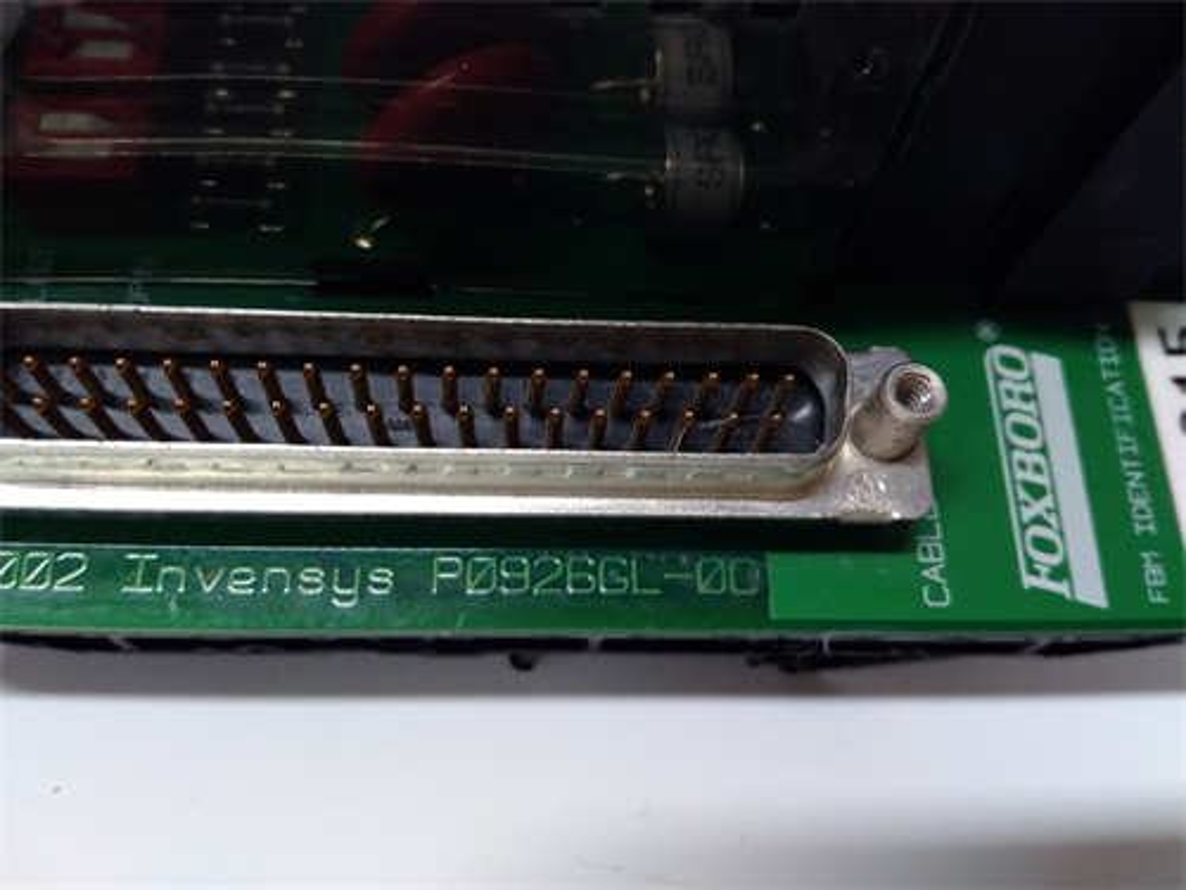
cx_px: 593
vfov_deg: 51.4
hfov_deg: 65.3
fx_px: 925
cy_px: 445
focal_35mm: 27
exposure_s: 1/33
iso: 362
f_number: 2
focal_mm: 3.79
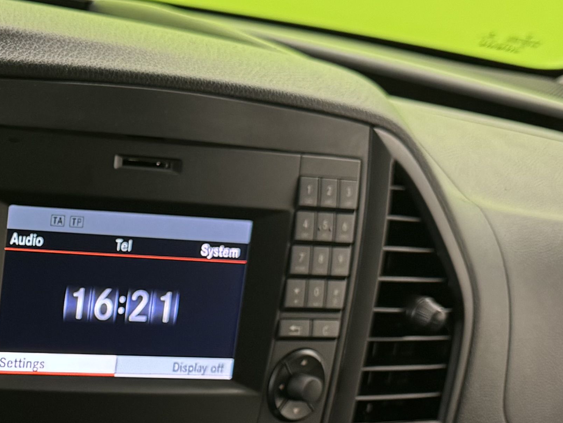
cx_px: -97
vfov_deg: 17.0
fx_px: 1383
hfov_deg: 21.5
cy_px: 424
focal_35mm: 85
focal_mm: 6.76
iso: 250
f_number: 1.78
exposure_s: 1/50
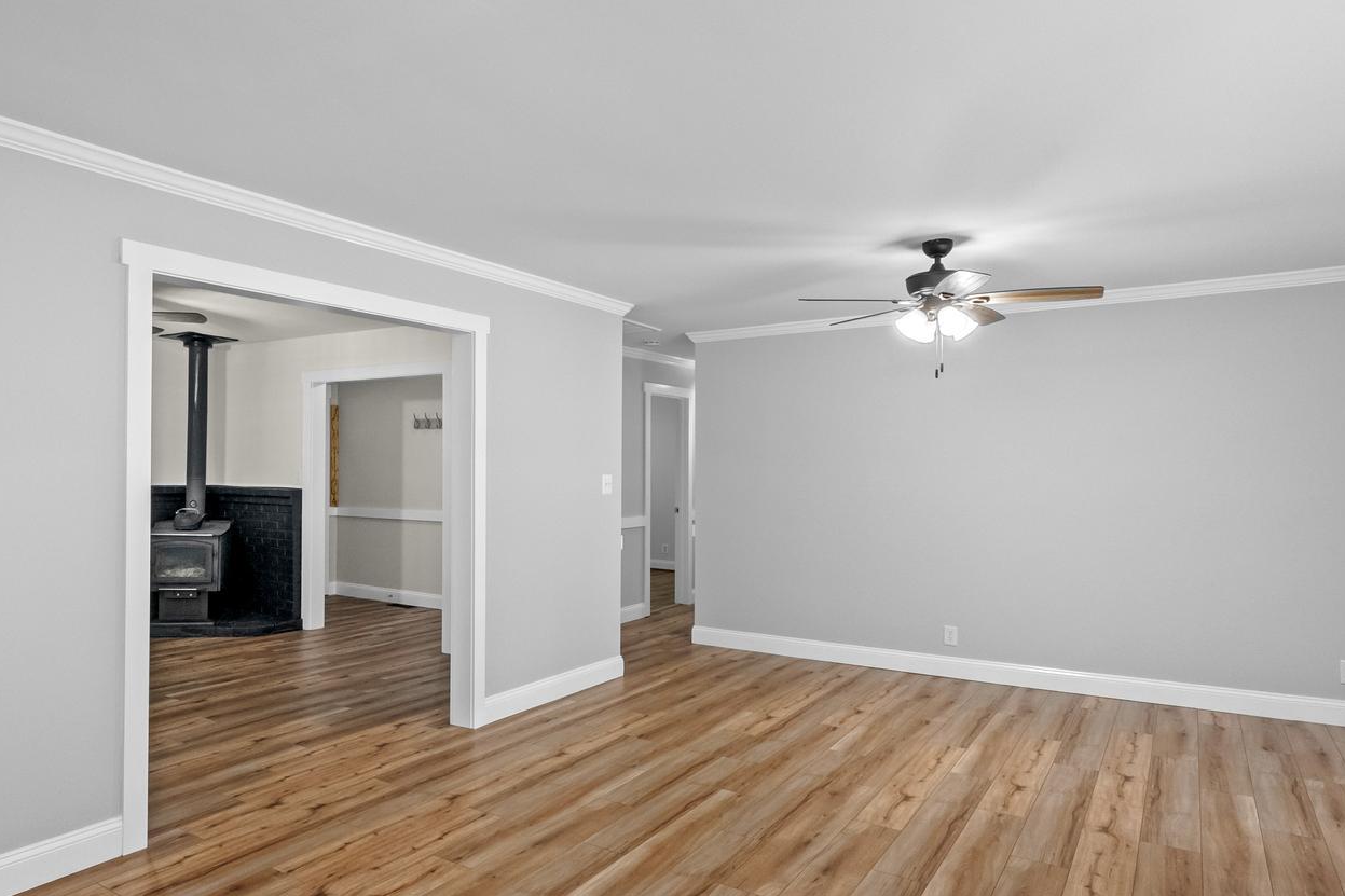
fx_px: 859
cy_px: 477
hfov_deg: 75.2
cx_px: 530
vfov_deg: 55.1
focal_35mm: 23
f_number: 9
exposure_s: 1/25
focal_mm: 14
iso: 4000
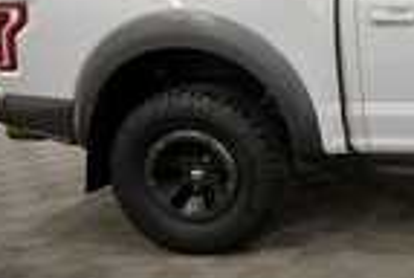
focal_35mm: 53
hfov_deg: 29.9
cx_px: 538
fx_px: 611
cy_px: 62
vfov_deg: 25.3
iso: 800
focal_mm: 13
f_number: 5
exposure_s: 1/160
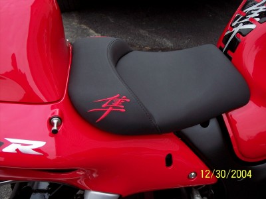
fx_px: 300
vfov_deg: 36.8
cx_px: 133
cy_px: 100
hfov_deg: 47.9
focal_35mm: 39
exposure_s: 1/90
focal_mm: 8
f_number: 3.4
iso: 100
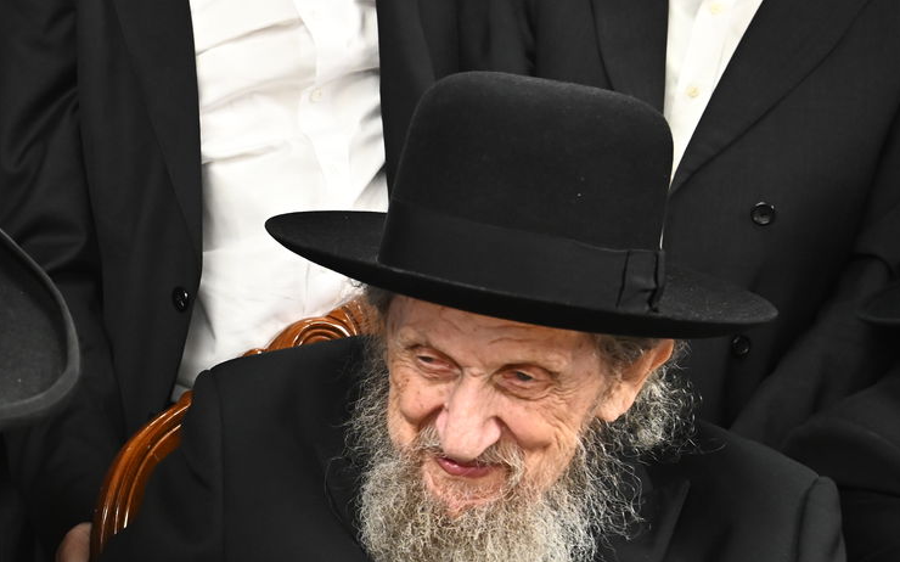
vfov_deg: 16.1
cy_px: 322
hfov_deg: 24.7
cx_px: 64
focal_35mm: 81
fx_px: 1986
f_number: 5
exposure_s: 1/200
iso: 3200
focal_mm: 42
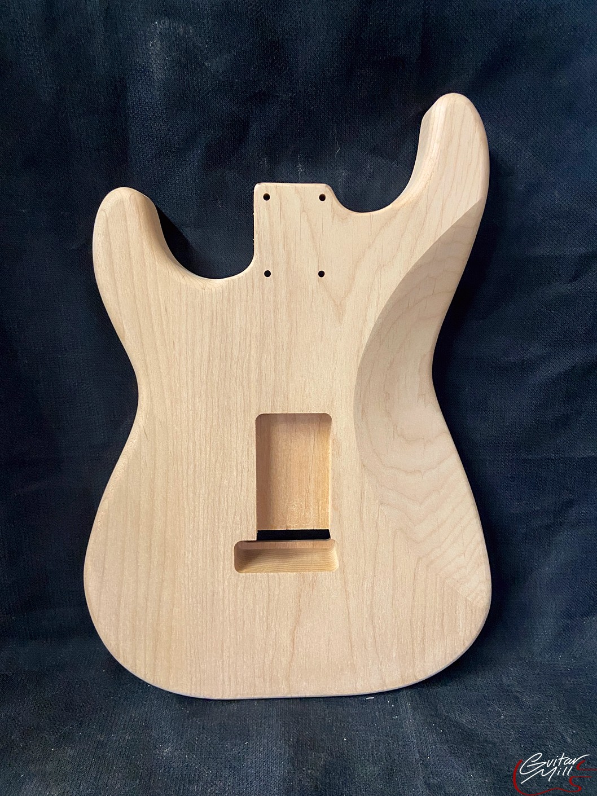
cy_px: 398
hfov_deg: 53.1
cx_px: 298
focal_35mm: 26
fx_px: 598
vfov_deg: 67.3
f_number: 1.8
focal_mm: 4.25
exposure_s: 1/40
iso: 500
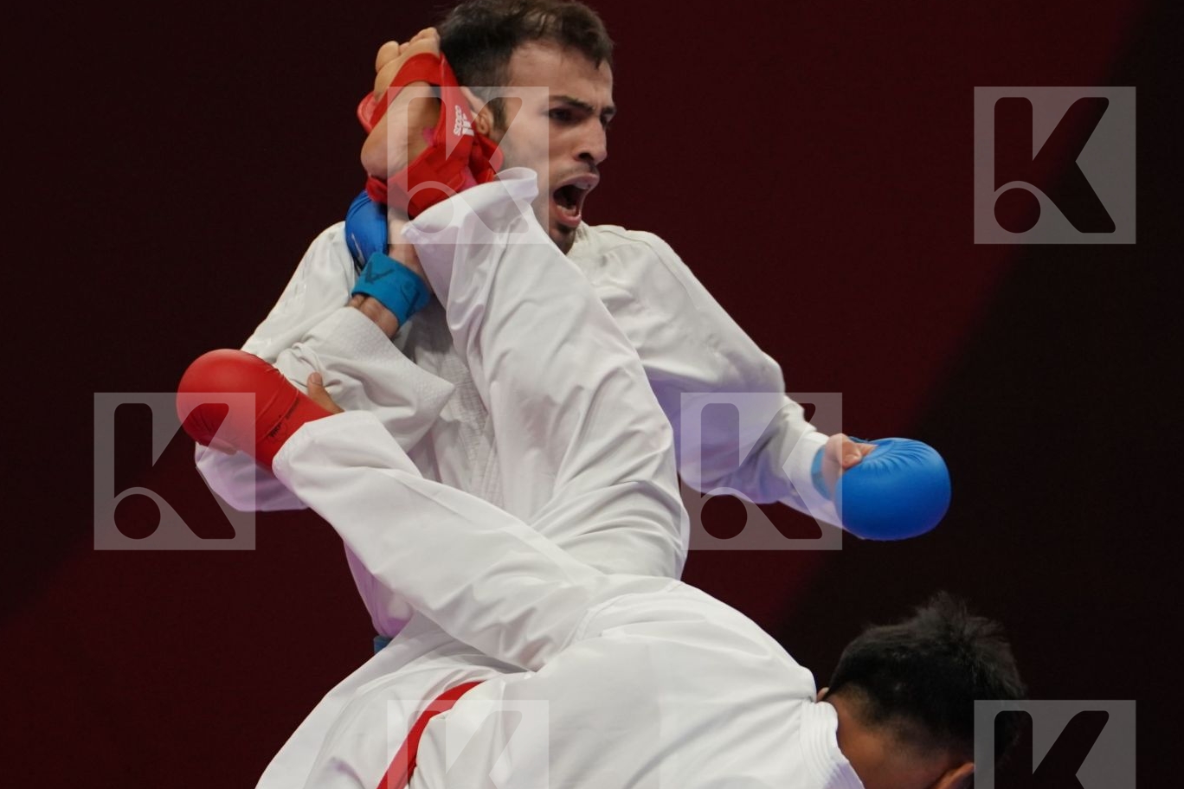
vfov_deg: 2.7
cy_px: 471
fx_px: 17002
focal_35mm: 517
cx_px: 468
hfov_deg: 4.0
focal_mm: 262
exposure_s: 1/1000
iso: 2000
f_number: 4
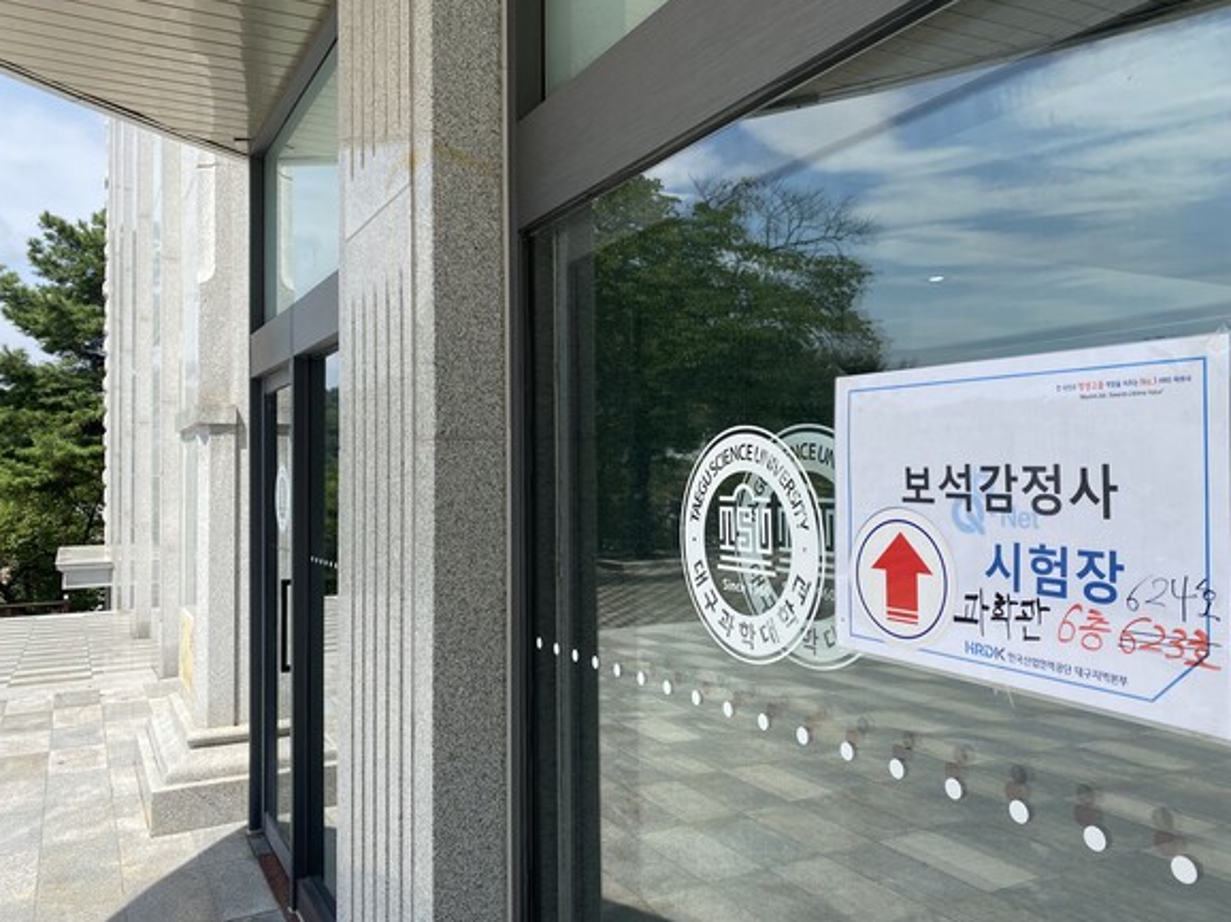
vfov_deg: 51.3
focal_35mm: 27
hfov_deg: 65.3
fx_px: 960
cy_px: 451
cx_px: 611
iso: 32
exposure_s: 1/1866
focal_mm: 4.25
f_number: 1.8
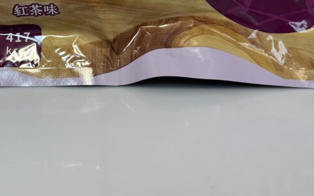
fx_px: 488
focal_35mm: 57
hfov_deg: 35.1
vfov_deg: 21.4
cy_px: -30
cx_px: 89
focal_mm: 5.96
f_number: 1.6
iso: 80
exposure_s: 1/121
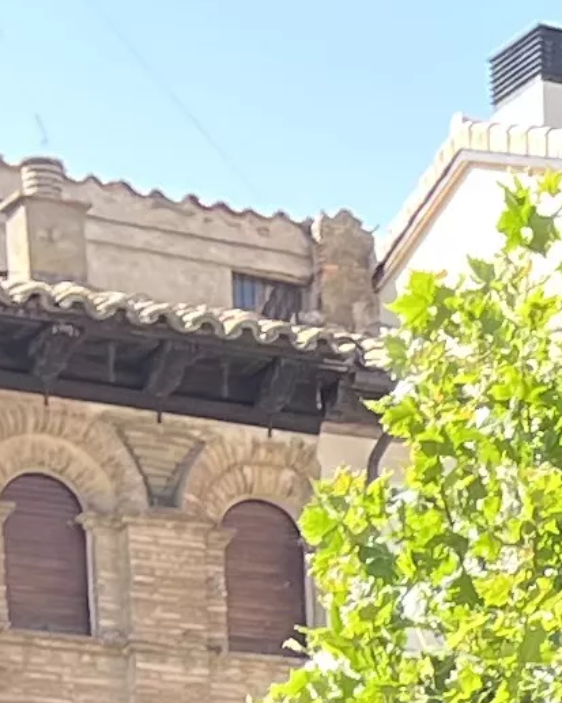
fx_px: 4120
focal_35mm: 198
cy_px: 1879
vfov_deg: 8.6
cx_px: 1481
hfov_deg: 7.2
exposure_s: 1/316
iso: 50
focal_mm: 5.1
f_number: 1.6
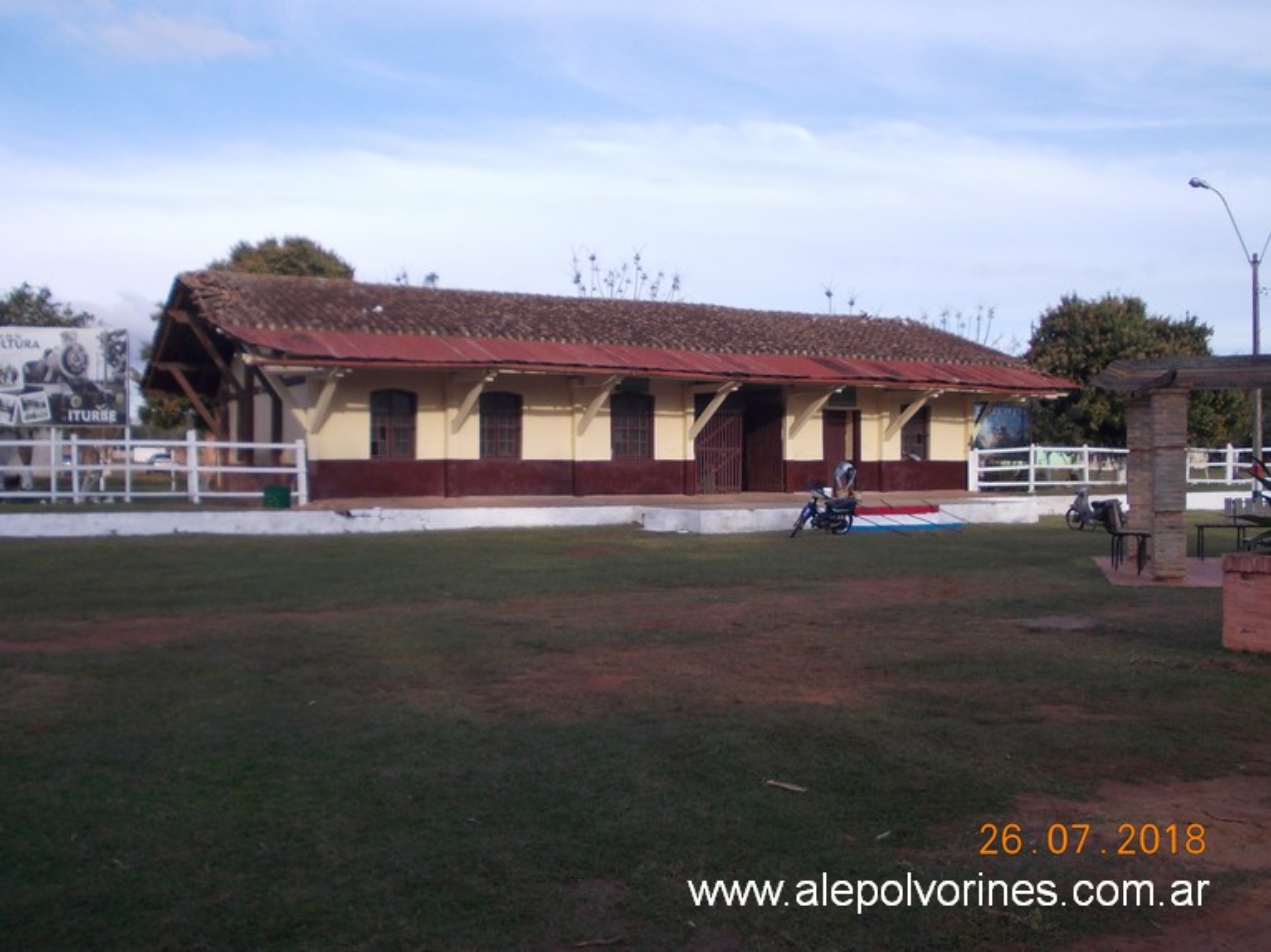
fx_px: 1395
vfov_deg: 37.7
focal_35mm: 38
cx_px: 636
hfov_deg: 49.0
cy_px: 476
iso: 80
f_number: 6.2
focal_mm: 5.3
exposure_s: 1/125
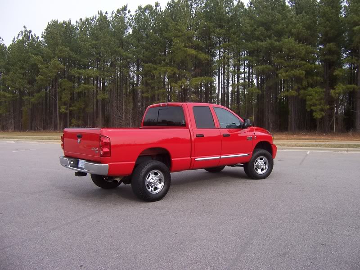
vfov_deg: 42.9
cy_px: 135
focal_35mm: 33
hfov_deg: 55.4
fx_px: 343
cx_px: 180
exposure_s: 1/350
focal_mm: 5.5
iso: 80
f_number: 3.4
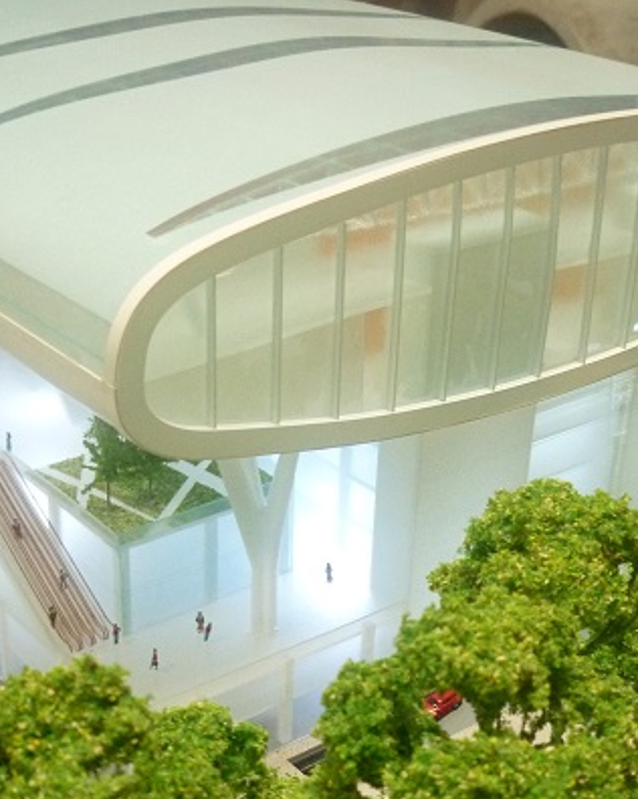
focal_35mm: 57
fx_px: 1347
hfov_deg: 26.6
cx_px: 329
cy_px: 473
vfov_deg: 33.0
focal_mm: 5.5
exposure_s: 1/8
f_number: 2.8
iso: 400
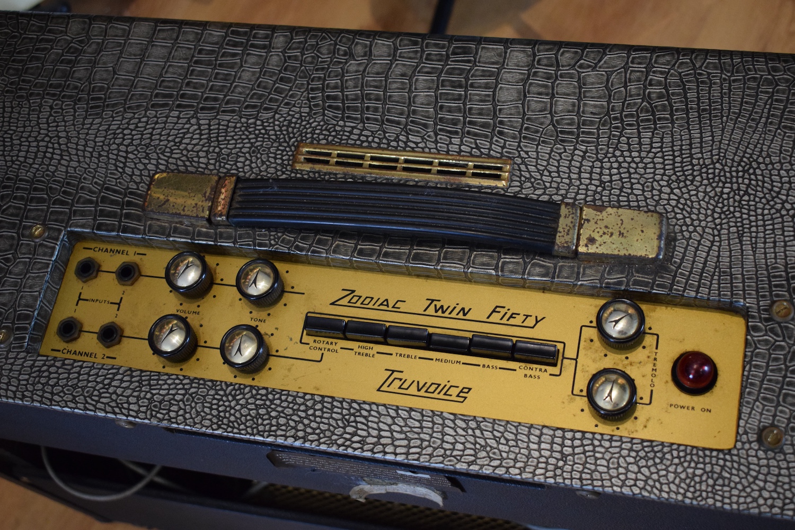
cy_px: 265
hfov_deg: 38.9
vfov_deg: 26.5
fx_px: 1126
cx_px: 398
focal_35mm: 51
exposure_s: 1/60
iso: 2200
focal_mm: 34
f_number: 4.5
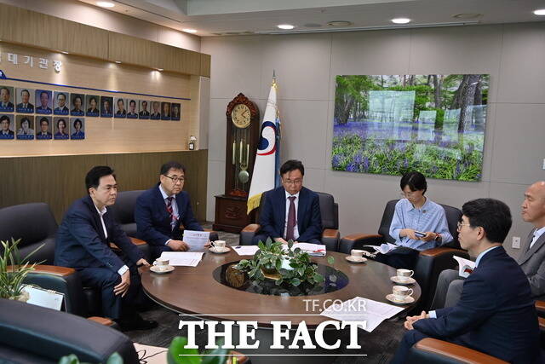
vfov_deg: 35.1
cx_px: 272
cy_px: 182
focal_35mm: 38
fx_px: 575
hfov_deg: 50.7
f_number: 4.5
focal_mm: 38
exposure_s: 1/250
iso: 1250
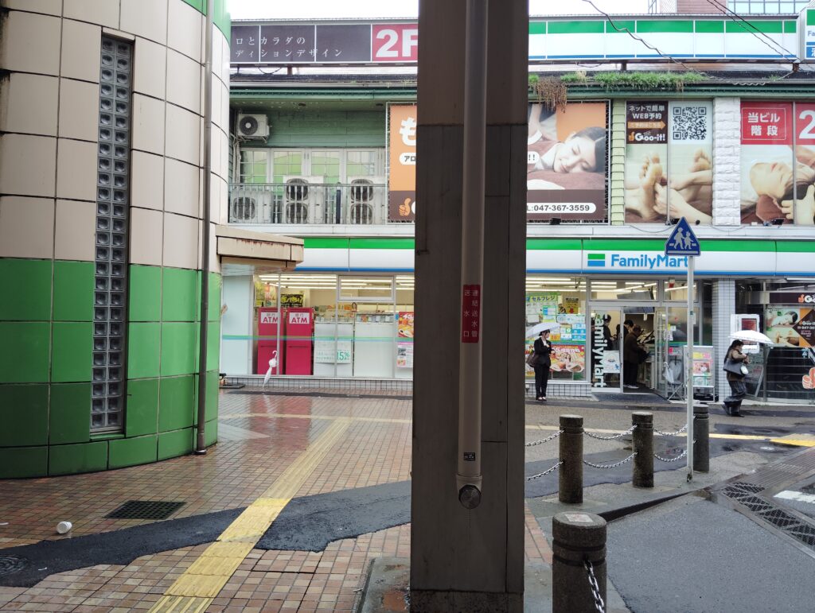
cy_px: 306
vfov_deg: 49.9
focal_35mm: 28
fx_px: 660
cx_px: 408
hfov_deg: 63.4
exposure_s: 1/100
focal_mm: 4.22
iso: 159
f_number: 1.8
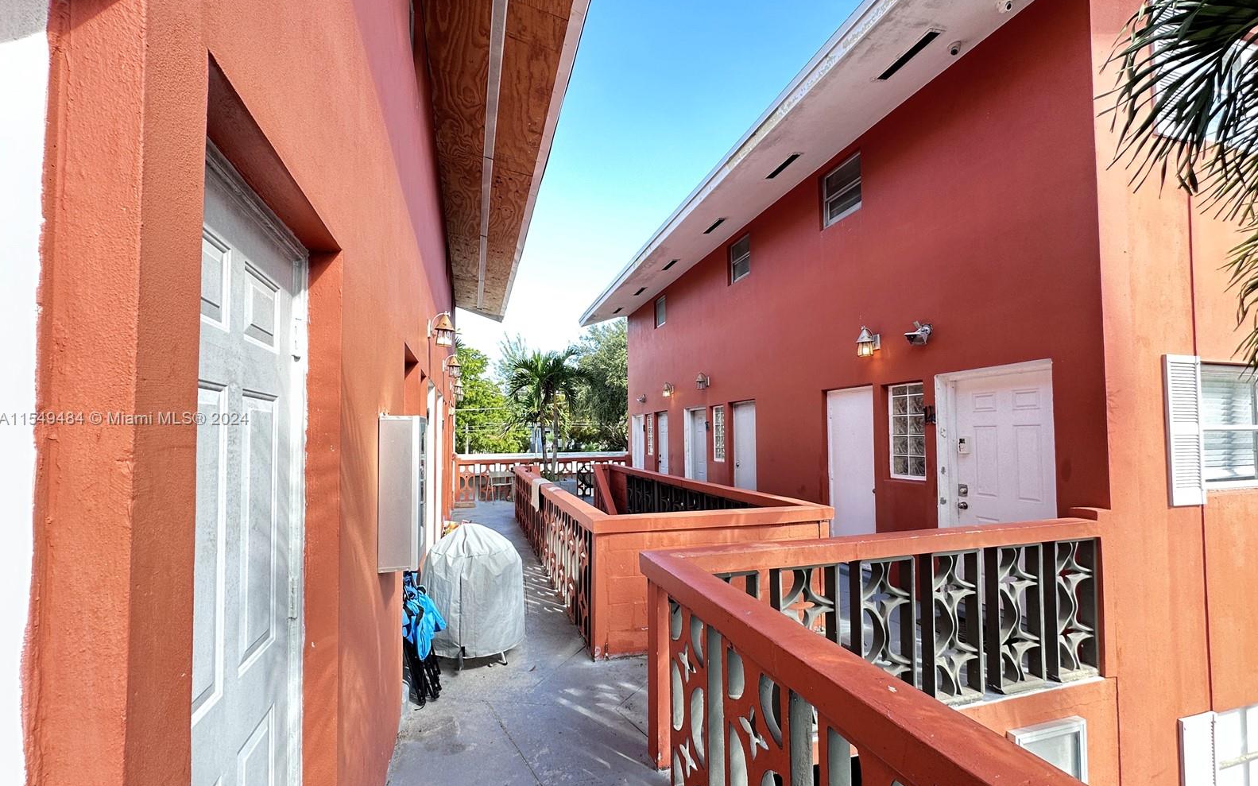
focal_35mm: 15
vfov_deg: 74.7
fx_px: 514
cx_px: 629
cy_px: 420
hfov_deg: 101.5
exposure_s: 1/99
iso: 40
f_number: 2.2
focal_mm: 2.22
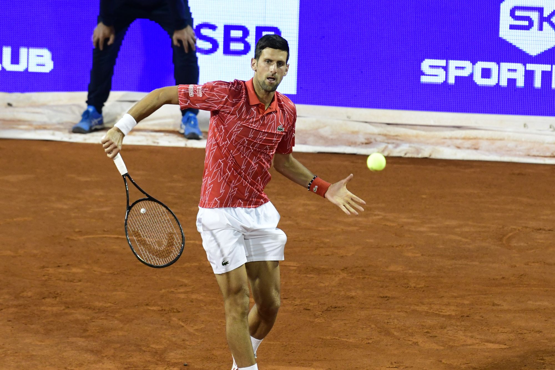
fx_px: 3084
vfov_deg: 6.9
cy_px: 185
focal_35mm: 200
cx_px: 278
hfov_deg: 10.3
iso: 1600
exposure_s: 1/400
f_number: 4
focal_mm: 200
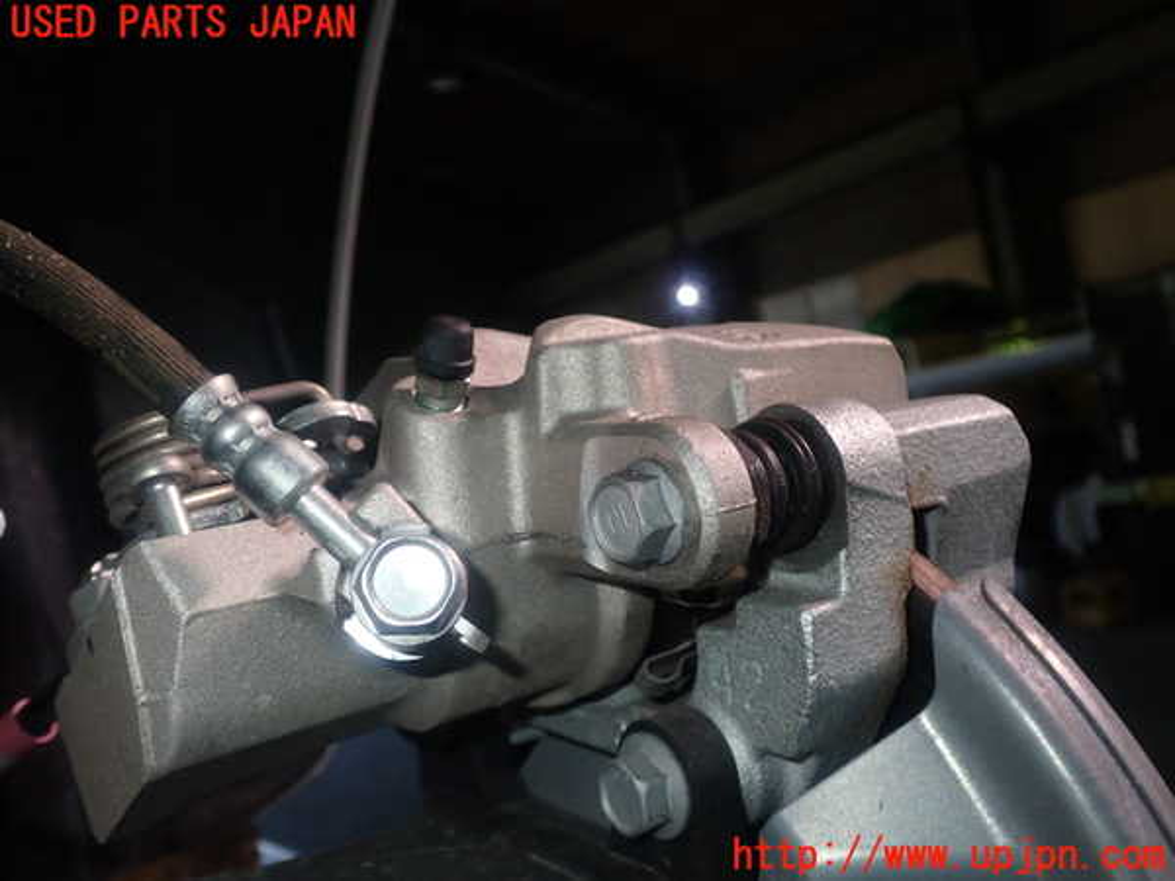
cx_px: 588
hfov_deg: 51.4
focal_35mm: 36
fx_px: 1222
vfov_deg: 39.7
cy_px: 440
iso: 200
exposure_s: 1/40
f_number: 7.1
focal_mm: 6.37
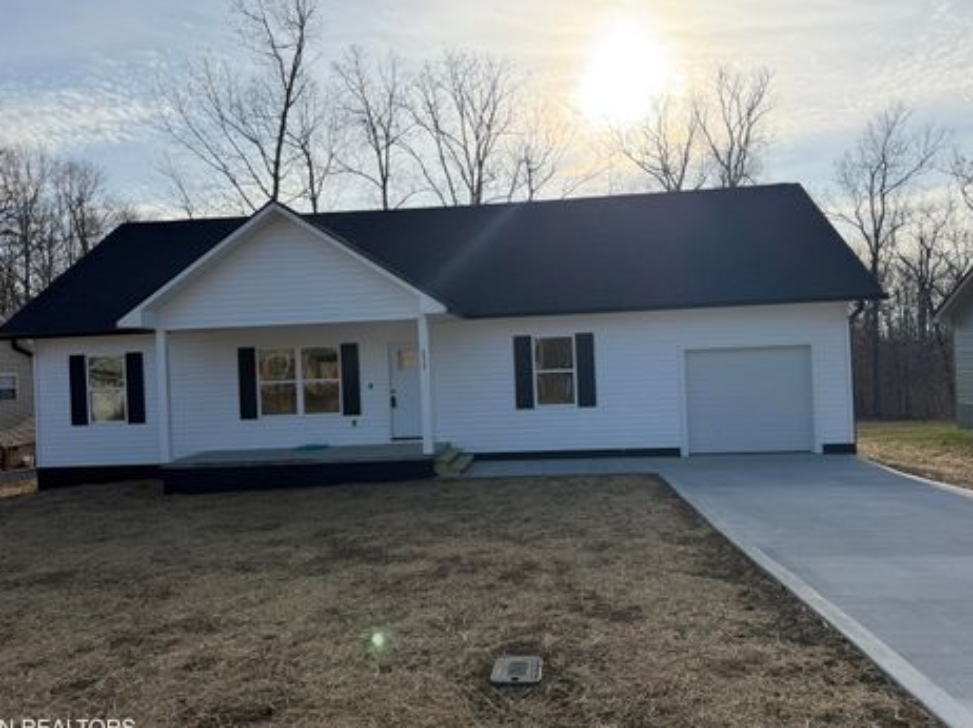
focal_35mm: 26
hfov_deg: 67.3
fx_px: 730
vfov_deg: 53.0
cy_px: 369
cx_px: 495
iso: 80
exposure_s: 1/4975
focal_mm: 6.76
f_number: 1.78
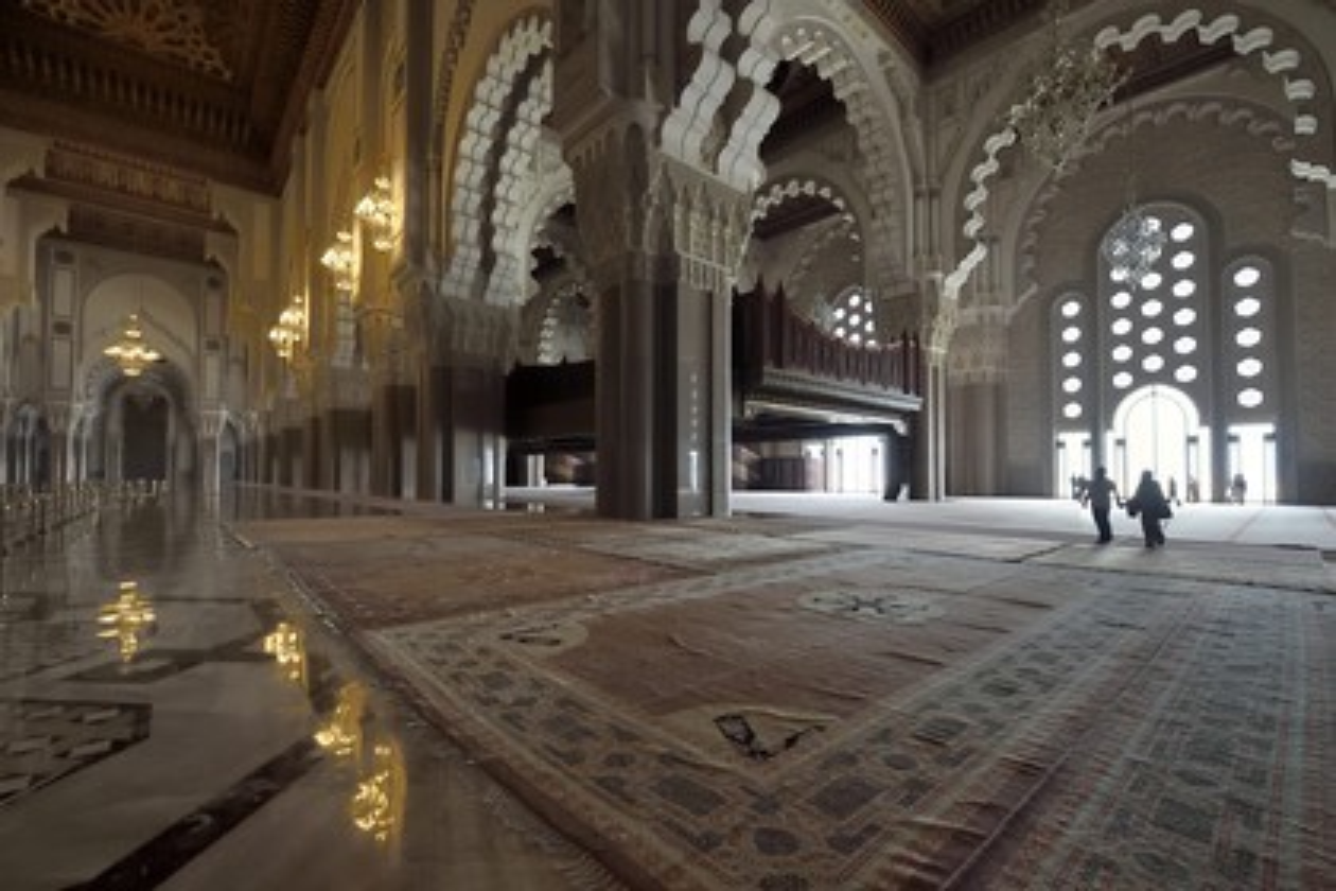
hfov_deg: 104.3
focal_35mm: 14
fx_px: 520
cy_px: 446
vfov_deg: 81.2
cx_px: 668
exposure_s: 1/30
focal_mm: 14
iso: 3200
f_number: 9
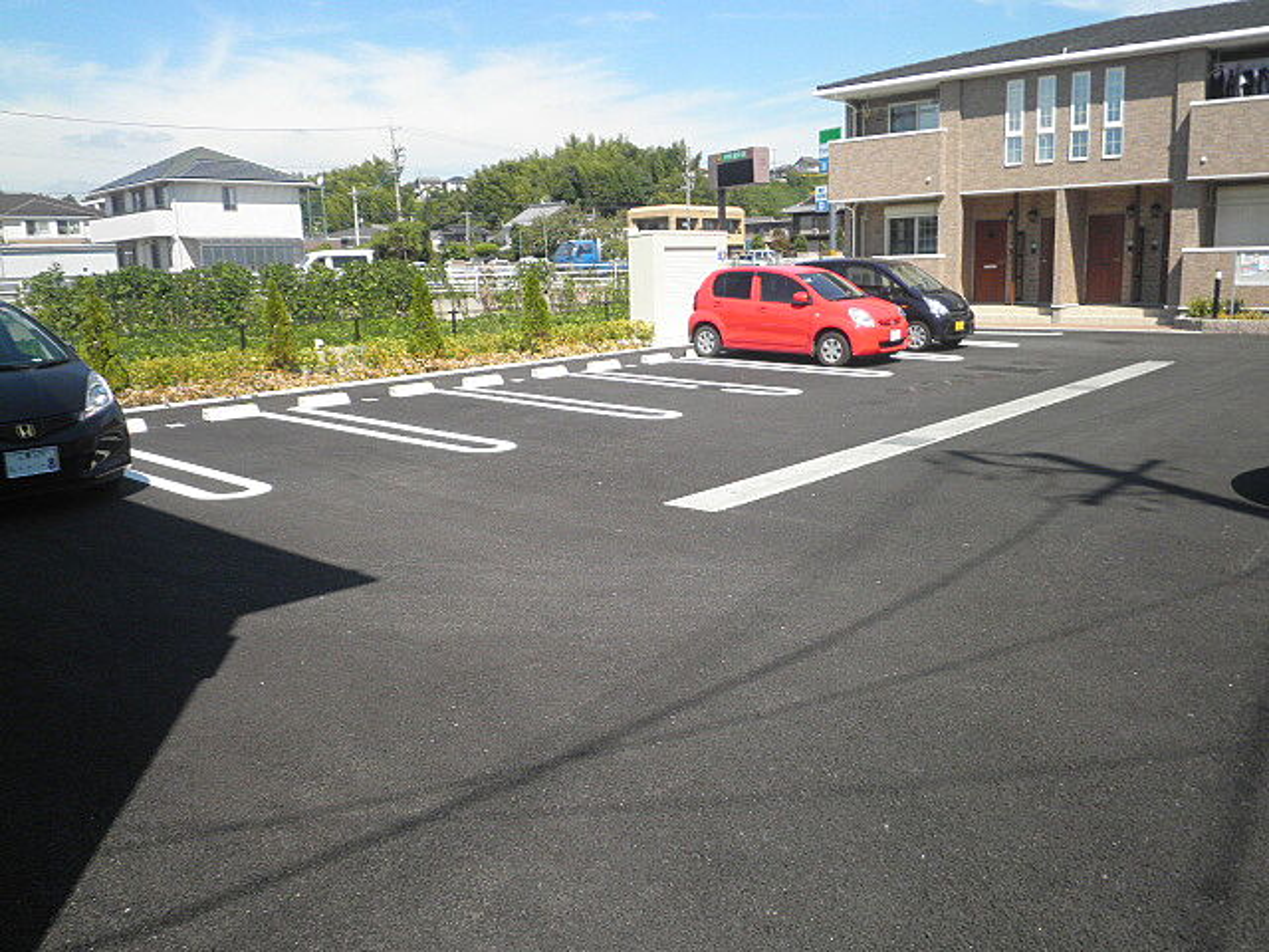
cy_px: 476
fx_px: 953
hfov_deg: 67.3
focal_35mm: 26
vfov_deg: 53.1
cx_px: 634
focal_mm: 4.7
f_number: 7.9
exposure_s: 1/100
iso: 64
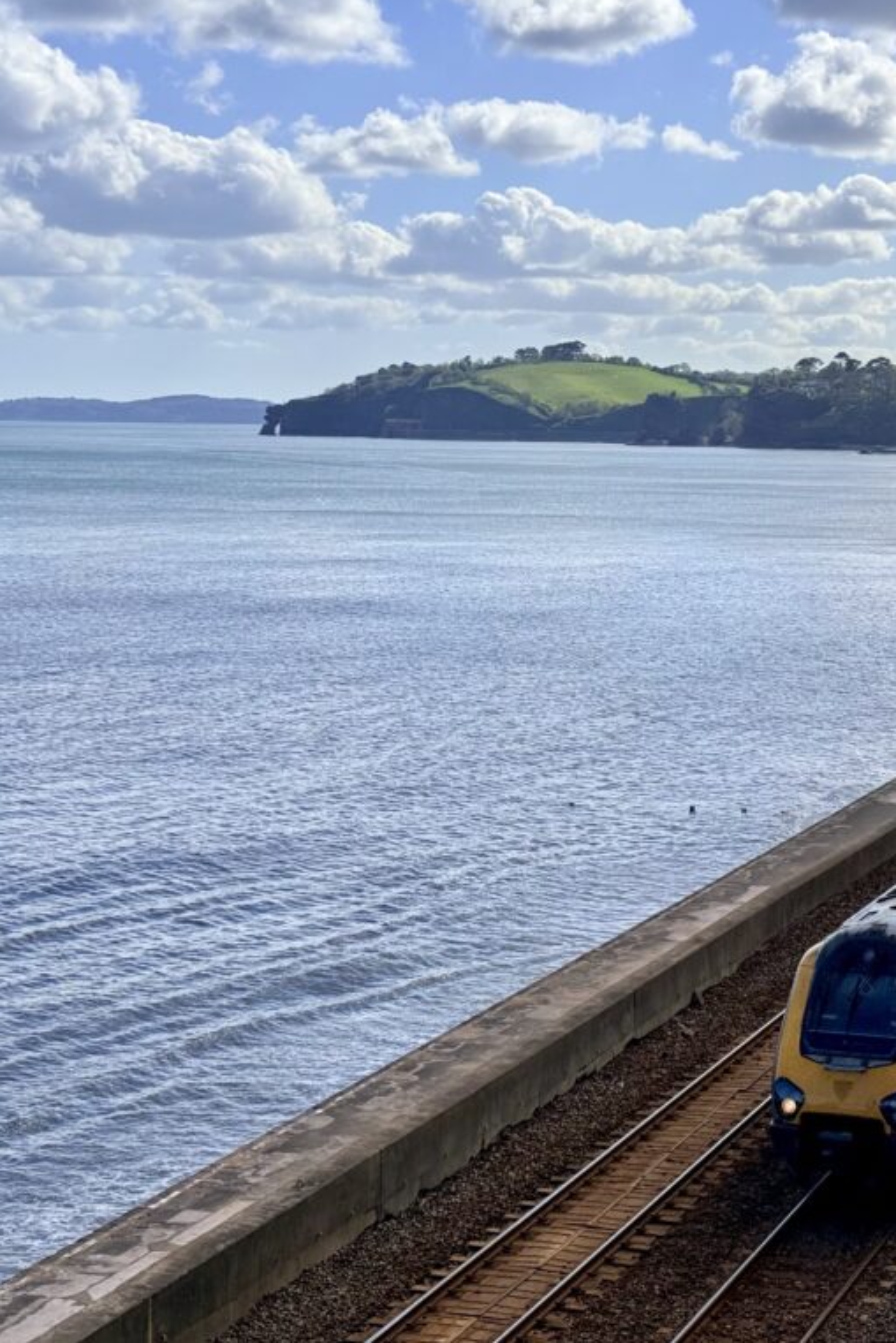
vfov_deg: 30.1
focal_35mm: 67
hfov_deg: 20.2
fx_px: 2500
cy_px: 669
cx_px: 618
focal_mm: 6.76
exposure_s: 1/7143
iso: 80
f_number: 1.78
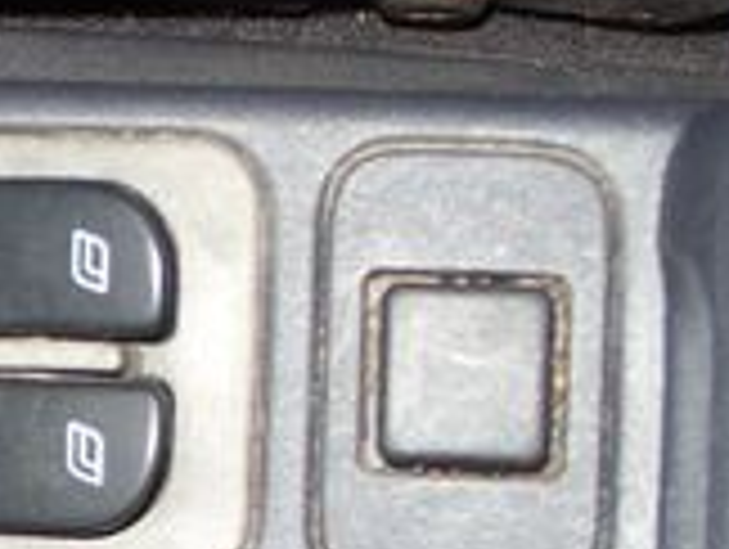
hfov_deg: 12.5
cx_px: -364
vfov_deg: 9.9
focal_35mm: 150
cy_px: 364
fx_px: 3164
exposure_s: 1/30
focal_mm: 7.8
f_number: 2.8
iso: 50
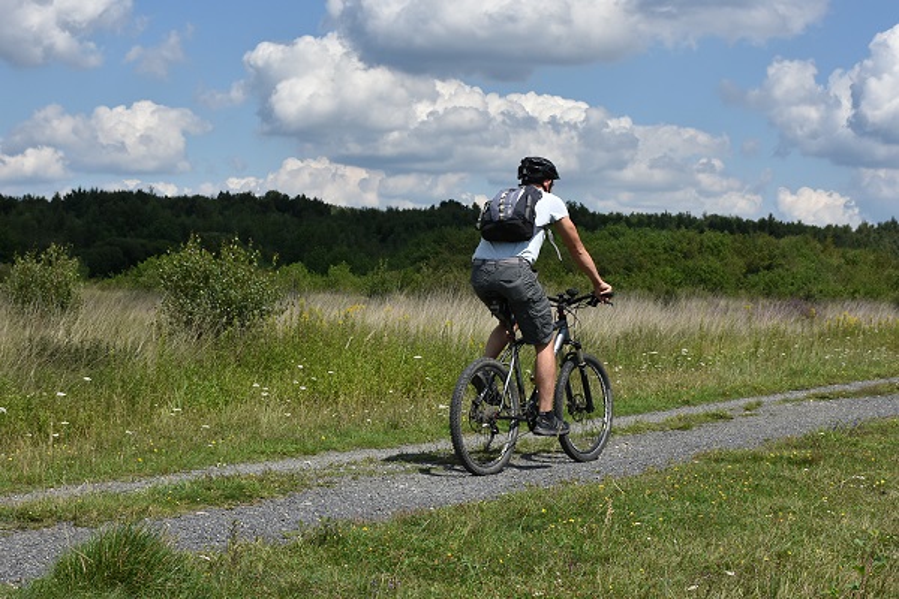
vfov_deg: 20.2
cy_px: 300
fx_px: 1685
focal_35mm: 68
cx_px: 450
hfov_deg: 29.9
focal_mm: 45
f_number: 9
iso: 200
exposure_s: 1/640
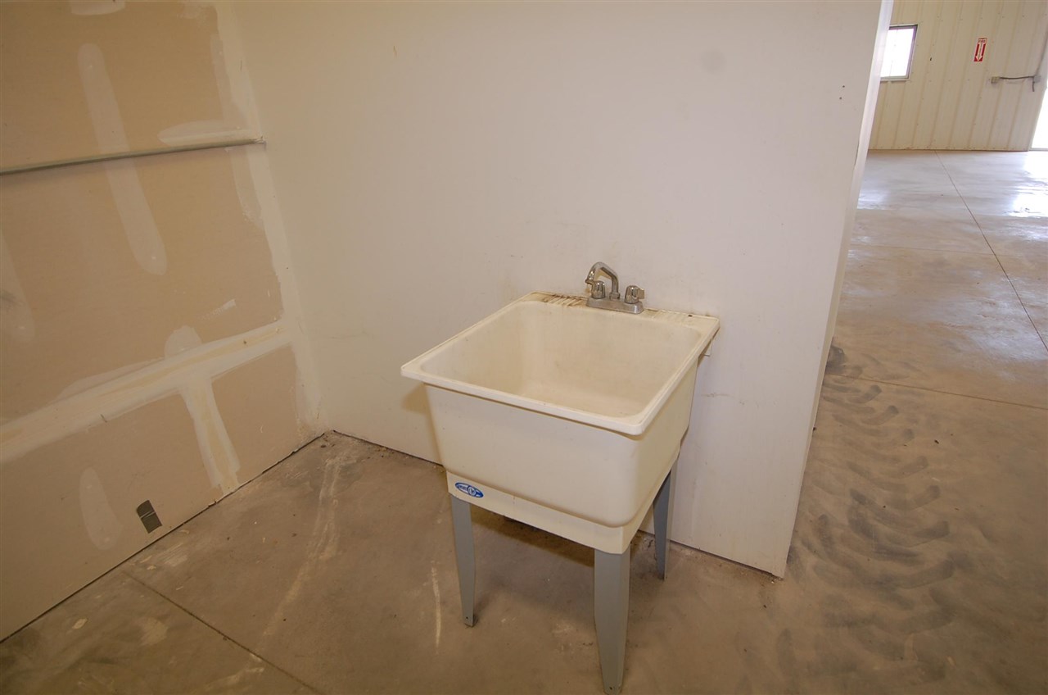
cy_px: 348
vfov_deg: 36.7
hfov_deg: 53.2
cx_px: 524
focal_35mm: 36
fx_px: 1046
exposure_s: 1/80
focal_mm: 24
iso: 400
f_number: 4.5
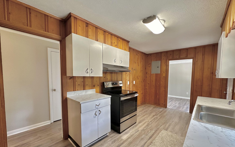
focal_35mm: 15
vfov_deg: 74.5
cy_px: 83
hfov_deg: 101.5
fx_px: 96
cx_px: 117
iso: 200
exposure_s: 1/60
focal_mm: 2.22
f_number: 2.2
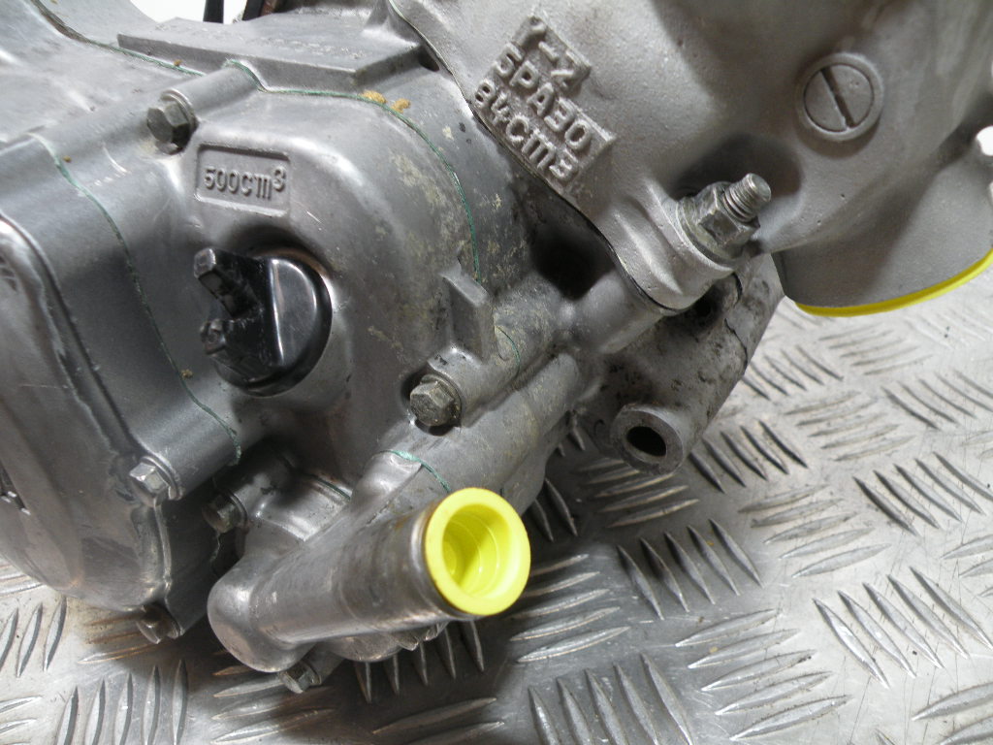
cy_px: 372
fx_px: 775
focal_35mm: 27
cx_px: 496
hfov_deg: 65.3
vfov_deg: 51.4
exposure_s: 1/61
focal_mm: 4.7
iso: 107
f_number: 2.8
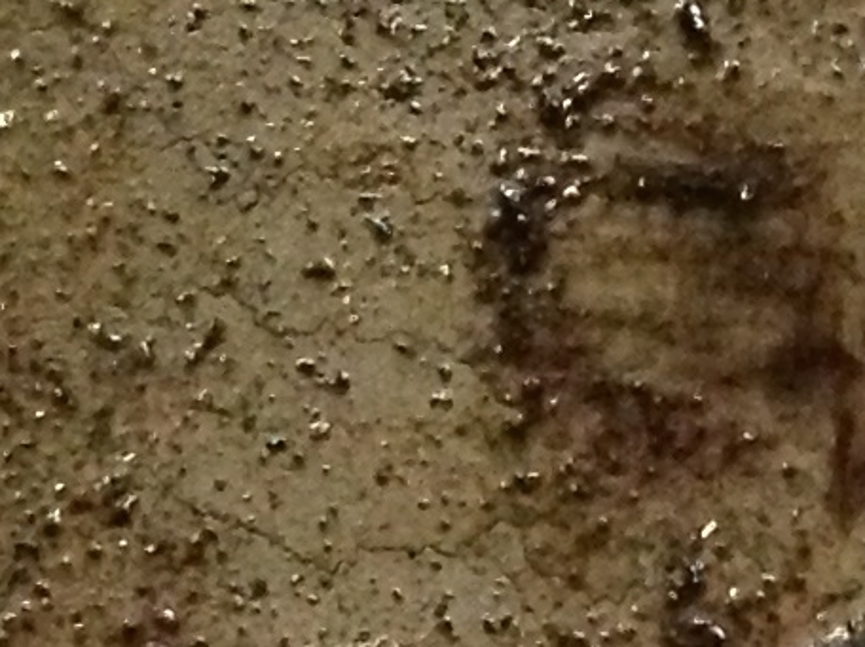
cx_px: 1774
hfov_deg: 9.3
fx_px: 4967
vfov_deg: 7.3
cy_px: 1118
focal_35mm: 199
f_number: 2.4
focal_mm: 4.28
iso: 800
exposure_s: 1/15
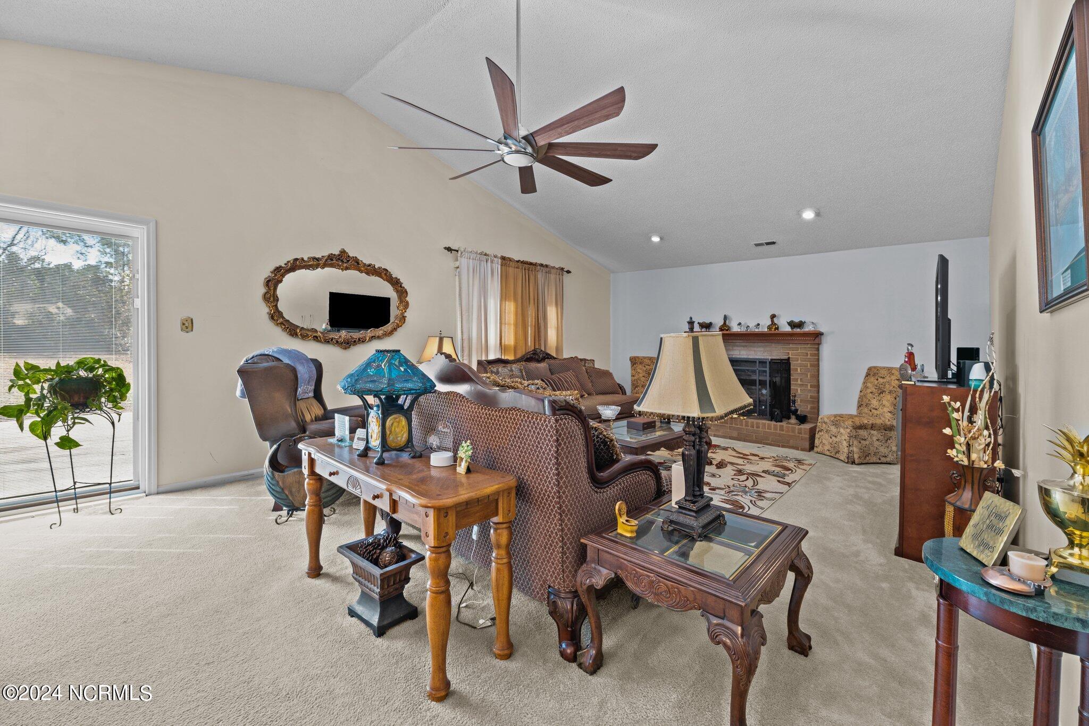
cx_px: 544
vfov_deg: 81.2
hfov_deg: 104.3
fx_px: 423
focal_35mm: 14
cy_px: 363
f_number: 9
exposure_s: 1/1.67
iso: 400
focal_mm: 14
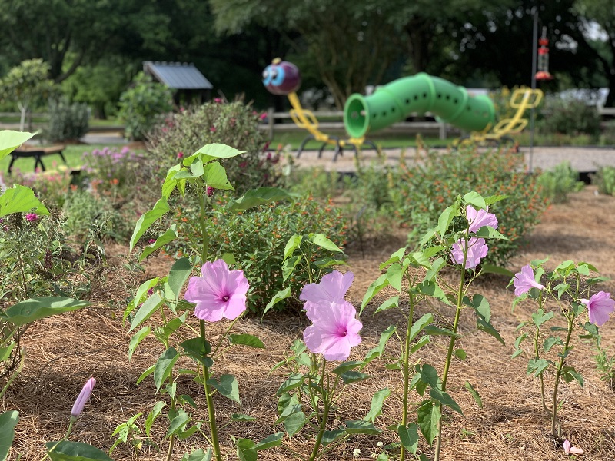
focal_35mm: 52
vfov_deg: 28.0
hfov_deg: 36.8
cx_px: 308
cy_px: 230
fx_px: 924
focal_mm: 6
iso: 16
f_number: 2.4
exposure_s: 1/500
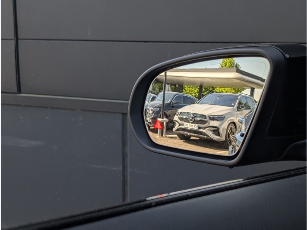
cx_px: 154
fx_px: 435
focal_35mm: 49
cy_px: 115
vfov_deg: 29.7
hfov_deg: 38.9
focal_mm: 6.9
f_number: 1.68
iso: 20
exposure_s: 1/504
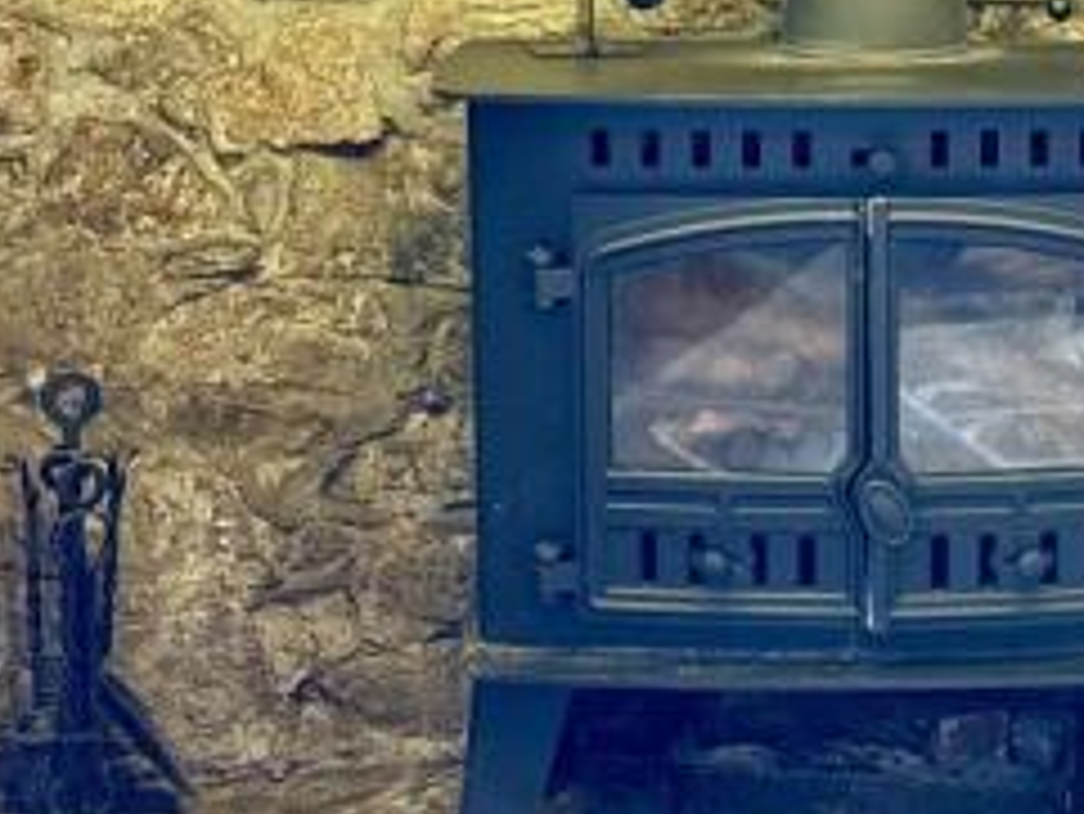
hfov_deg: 16.6
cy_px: 191
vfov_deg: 12.7
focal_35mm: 116
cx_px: 1055
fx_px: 3634
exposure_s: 1/40
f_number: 1.78
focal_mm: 6.76
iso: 500
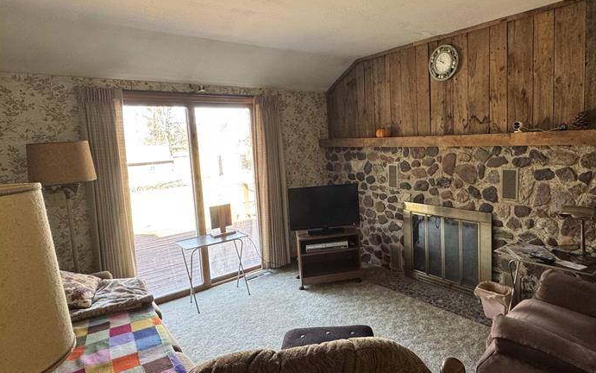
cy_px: 174
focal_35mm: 22
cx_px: 348
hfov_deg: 79.0
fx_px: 357
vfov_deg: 55.0
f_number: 2.2
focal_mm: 2.22
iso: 250
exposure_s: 1/99
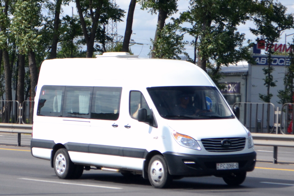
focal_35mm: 66
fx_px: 539
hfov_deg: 30.5
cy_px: 98
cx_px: 147
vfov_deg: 20.6
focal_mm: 44
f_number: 6.3
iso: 400
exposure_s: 1/1600
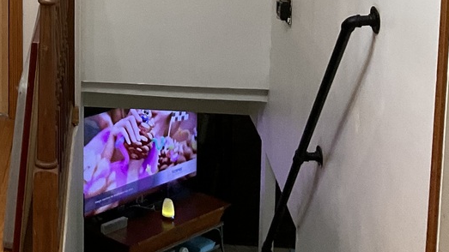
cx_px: -106
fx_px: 1036
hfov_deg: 22.3
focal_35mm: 87
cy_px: -75
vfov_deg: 13.4
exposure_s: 1/60
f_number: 1.8
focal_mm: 3
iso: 100
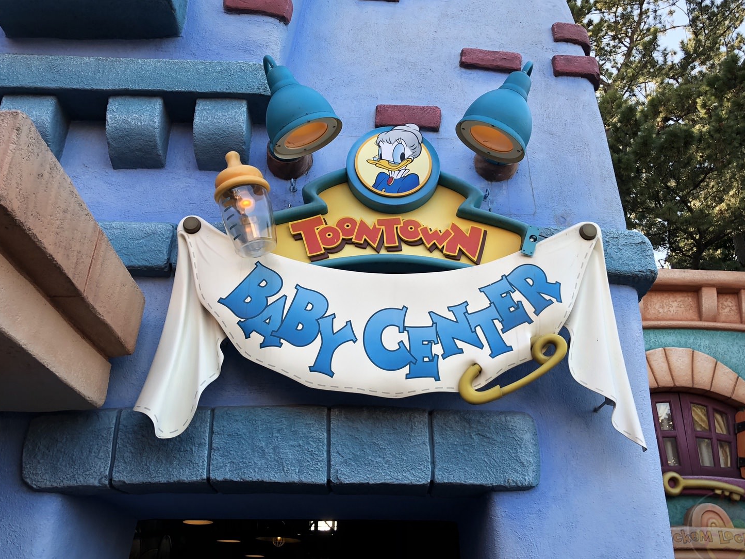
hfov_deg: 58.3
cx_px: 389
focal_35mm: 31
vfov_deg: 45.4
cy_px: 276
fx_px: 667
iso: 20
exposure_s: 1/237
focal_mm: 4
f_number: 1.8
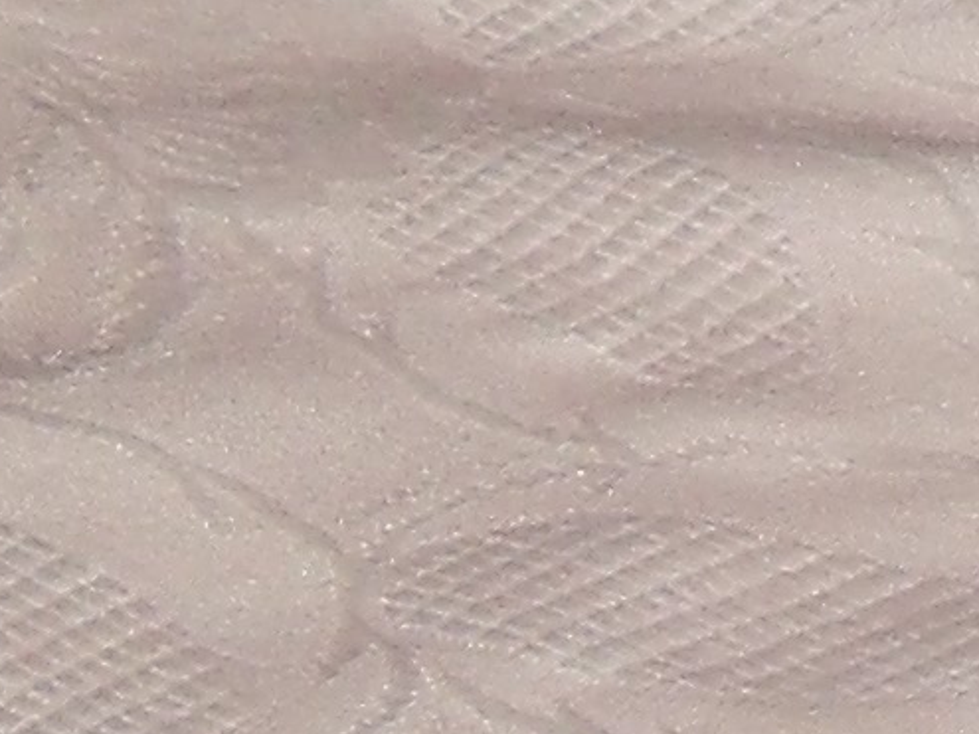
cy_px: -940
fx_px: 7295
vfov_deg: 5.6
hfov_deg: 7.2
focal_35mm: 258
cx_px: 2375
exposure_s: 1/30
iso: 200
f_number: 3.5
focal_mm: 6.2
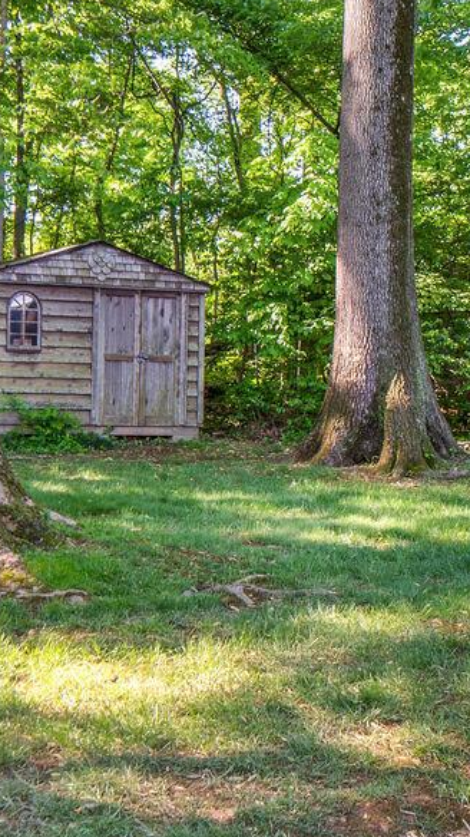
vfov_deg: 33.8
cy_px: 367
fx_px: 1375
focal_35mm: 62
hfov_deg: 19.0
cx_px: 36
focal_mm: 20
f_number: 8
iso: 200
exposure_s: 1/15
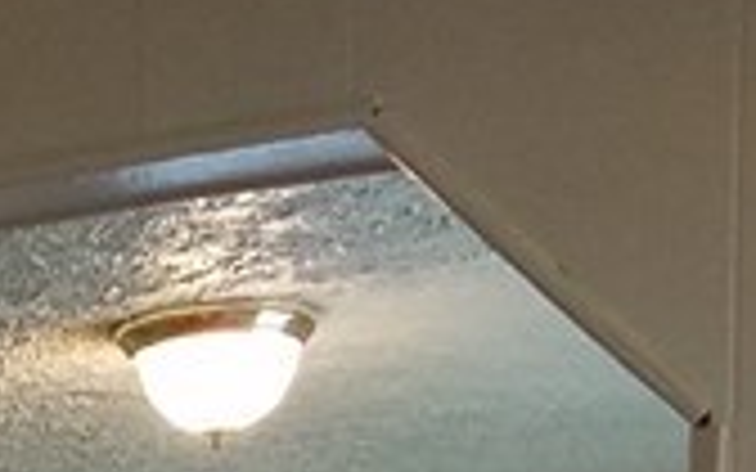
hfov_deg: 11.4
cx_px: -698
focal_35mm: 168
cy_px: 1591
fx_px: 3461
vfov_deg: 6.8
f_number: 1.7
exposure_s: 1/60
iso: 160
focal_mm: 4.2
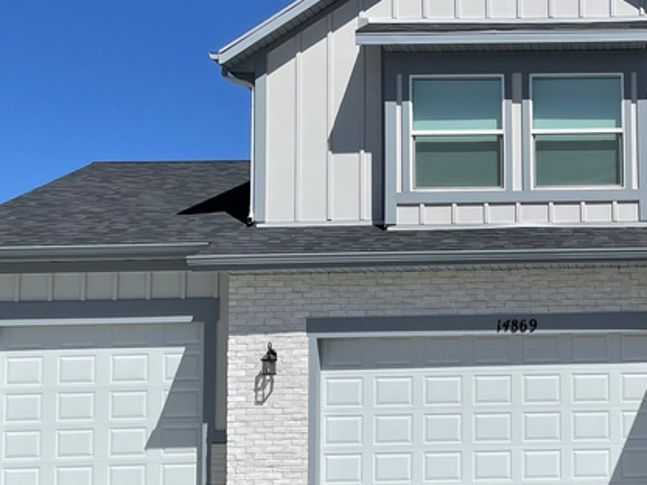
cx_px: 625
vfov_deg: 22.9
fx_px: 1196
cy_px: 298
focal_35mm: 64
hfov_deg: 28.6
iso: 32
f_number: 1.6
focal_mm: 4.2
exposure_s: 1/6897
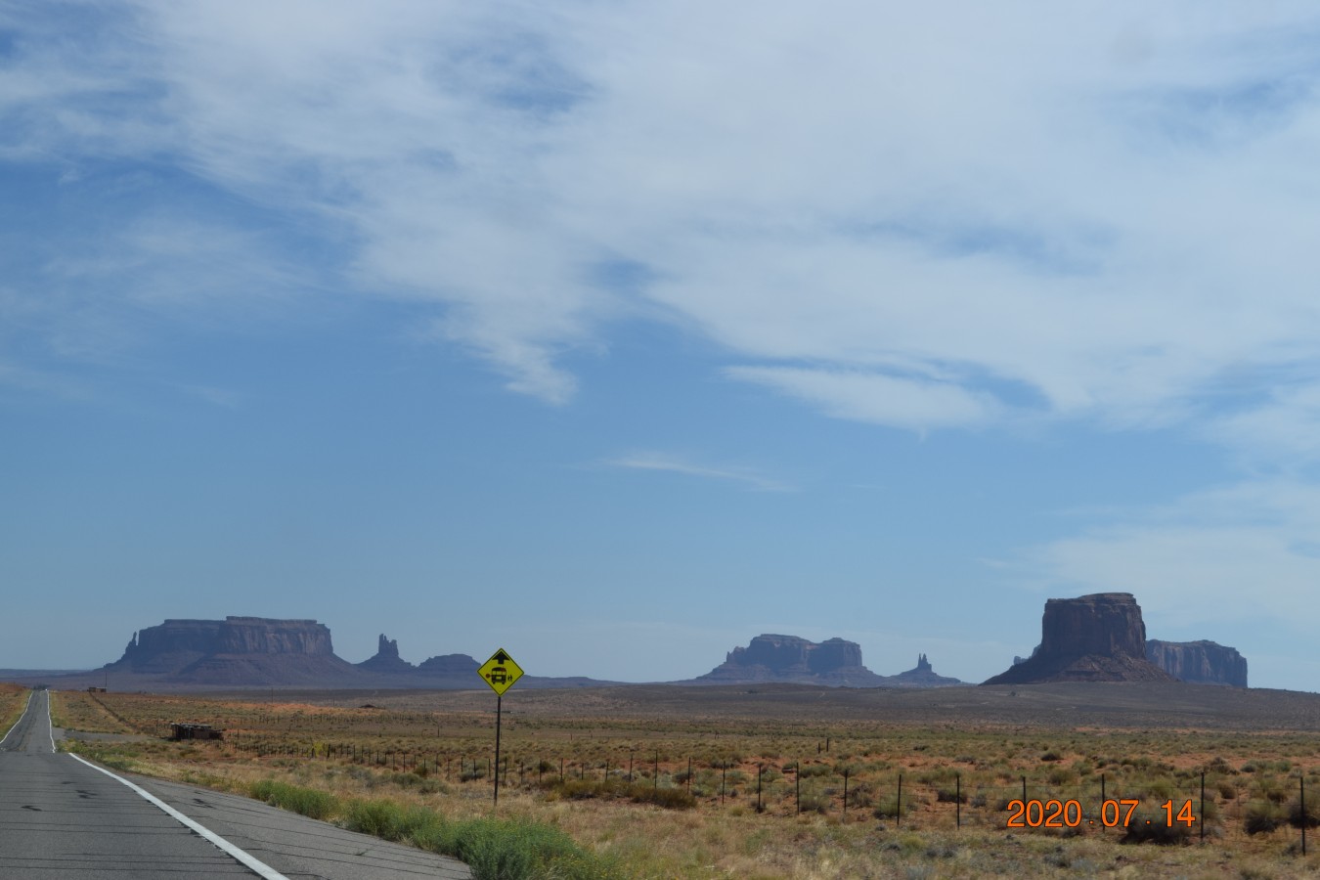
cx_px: 660
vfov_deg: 16.6
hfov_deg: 24.6
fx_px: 3025
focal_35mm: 82
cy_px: 440
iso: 200
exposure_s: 1/500
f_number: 11
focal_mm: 55
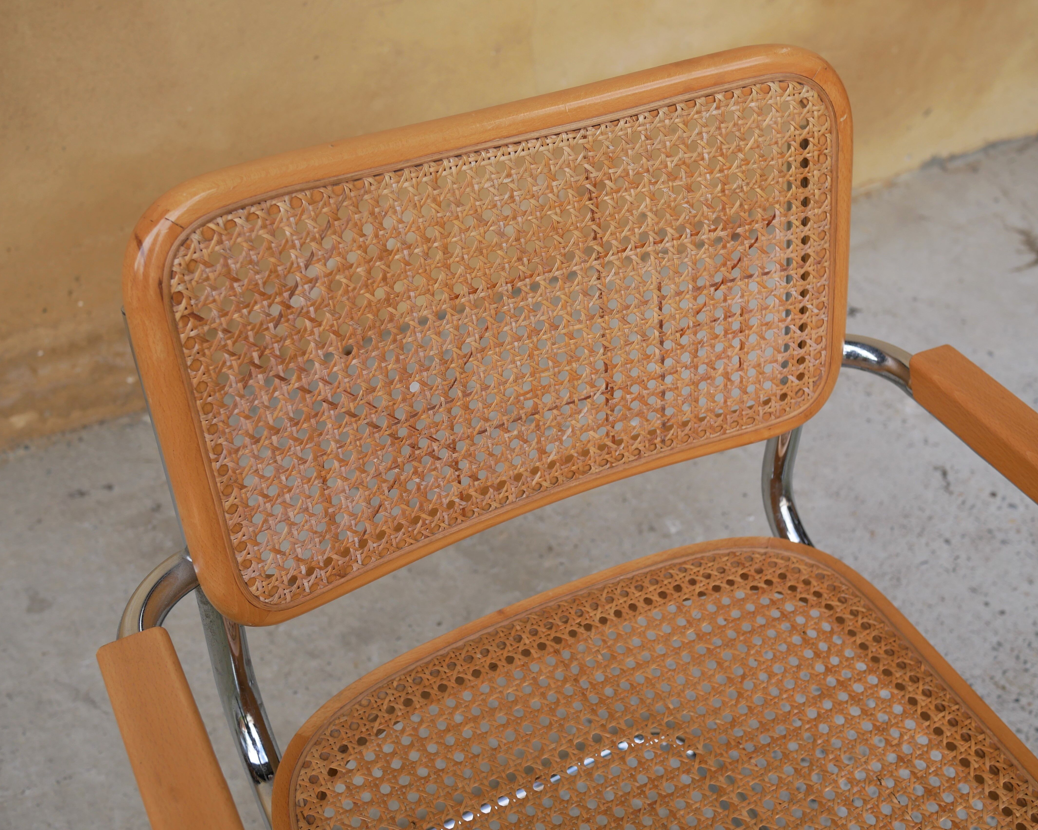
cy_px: 413
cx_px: 551
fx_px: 1290
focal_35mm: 42
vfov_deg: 35.7
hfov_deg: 43.8
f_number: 3.2
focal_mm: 20
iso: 200
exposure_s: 1/320
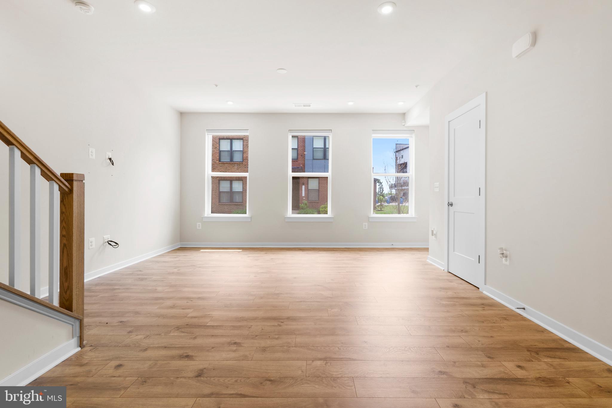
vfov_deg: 72.0
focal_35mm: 16
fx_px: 280
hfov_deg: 95.0
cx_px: 306
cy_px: 204
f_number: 9
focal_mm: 16.5
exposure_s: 1/5
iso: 125
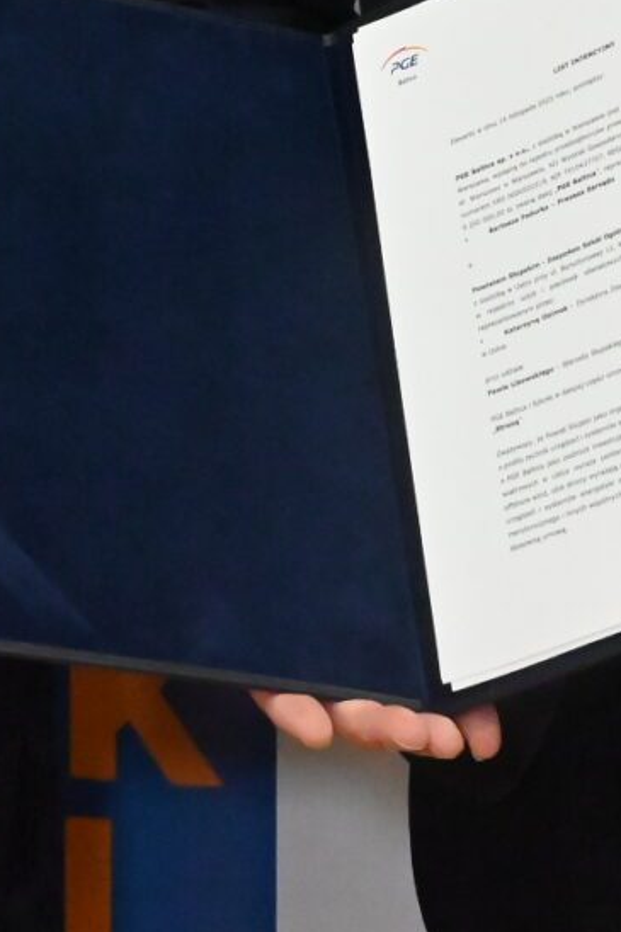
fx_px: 4177
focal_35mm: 161
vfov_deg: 12.3
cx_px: -211
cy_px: -326
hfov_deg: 8.4
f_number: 6.3
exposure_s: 1/320
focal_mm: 34.5
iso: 10000
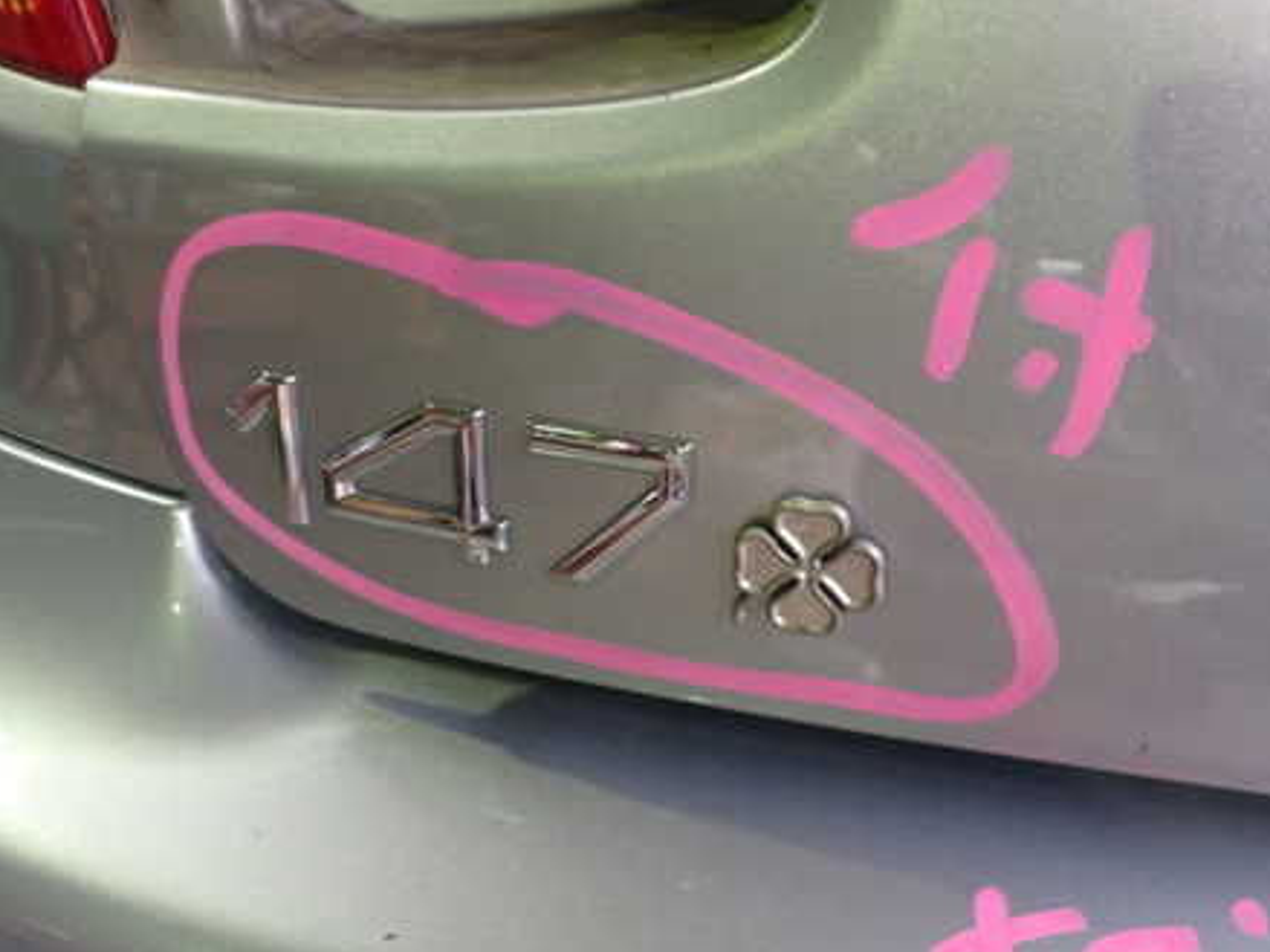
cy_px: 434
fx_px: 1504
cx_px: 770
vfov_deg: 35.1
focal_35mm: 41
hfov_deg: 45.5
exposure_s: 1/30
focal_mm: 5.4
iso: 400
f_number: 2.3
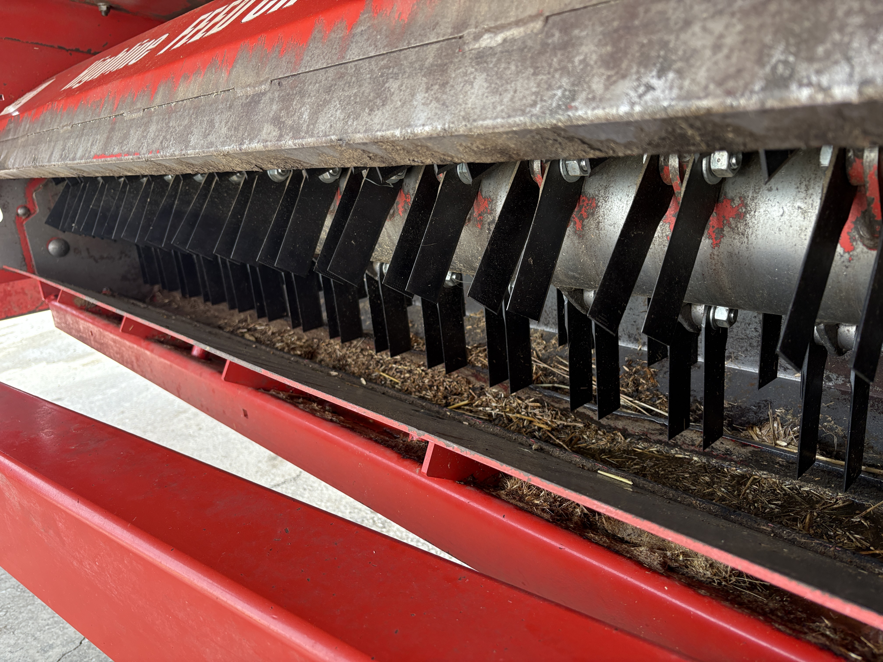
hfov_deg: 67.3
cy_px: 331
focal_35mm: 26
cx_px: 442
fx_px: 663
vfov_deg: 53.1
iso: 100
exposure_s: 1/231
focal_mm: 5.96
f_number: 1.6
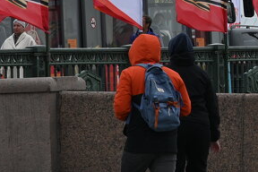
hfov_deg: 3.9
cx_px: 330
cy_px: -63
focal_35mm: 532
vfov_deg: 2.6
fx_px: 3813
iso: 140
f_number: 5.6
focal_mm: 85
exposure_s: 1/500
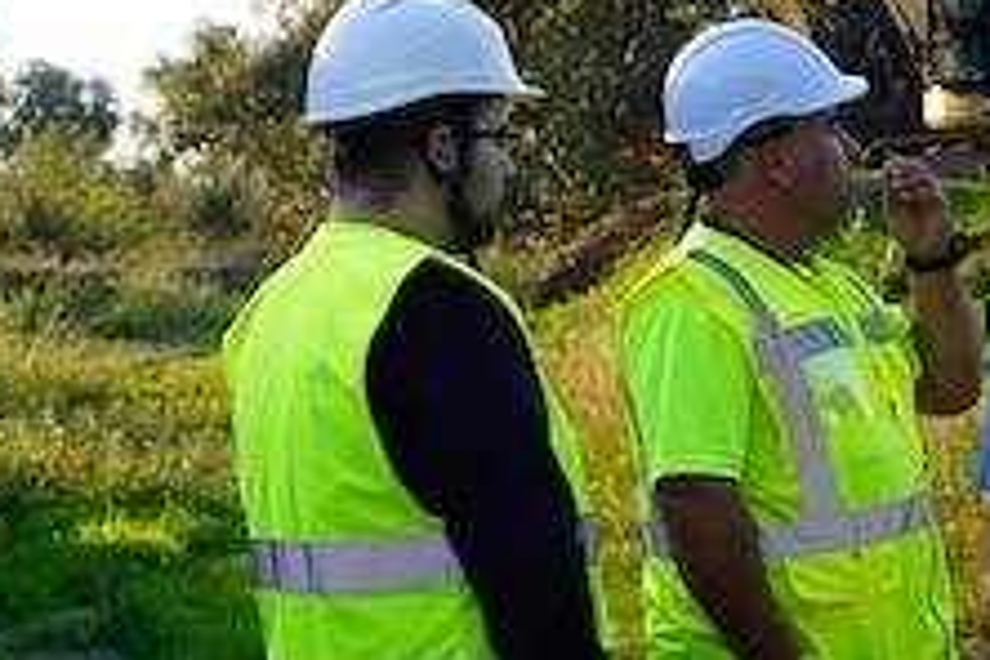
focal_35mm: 116
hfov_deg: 17.6
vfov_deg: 11.8
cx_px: 638
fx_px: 3190
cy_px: 201
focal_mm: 43
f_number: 5
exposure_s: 1/125
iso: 100
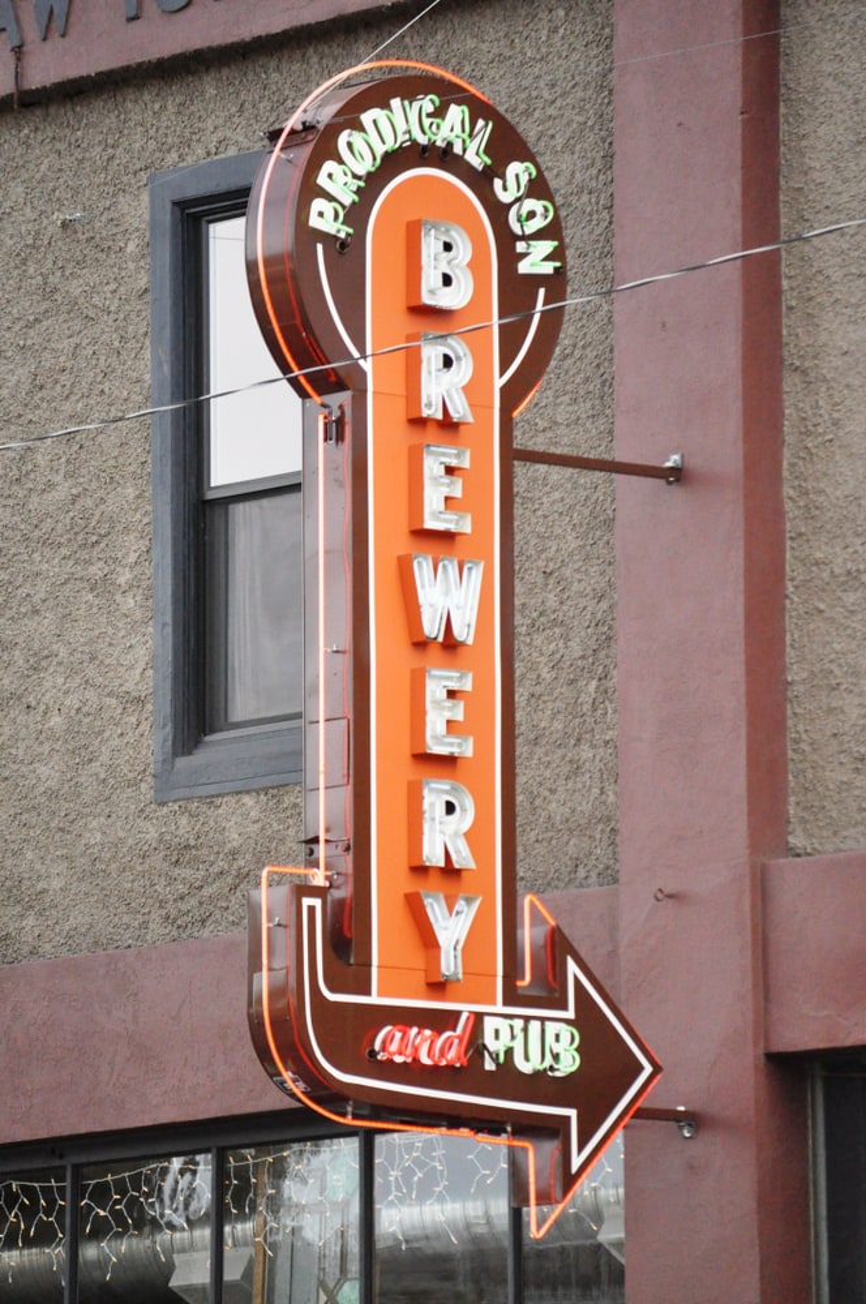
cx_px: 433
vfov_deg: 8.6
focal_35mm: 240
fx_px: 8683
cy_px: 652
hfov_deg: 5.7
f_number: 5.6
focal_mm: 160
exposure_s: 1/2000
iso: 3200
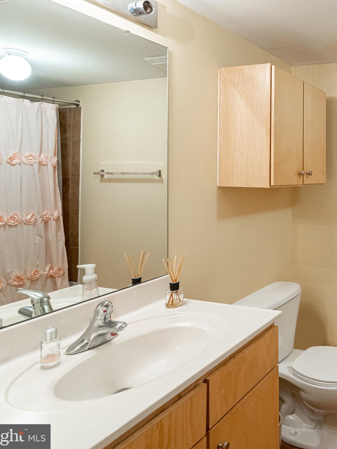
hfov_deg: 45.5
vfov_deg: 67.2
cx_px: 330
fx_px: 337
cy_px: 212
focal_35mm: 26
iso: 1250
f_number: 4.5
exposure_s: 1/80
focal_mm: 17
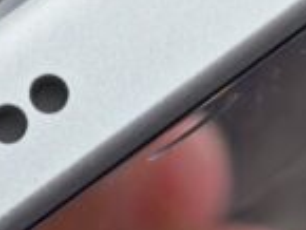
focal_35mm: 324
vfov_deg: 4.6
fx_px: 2866
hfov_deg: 6.1
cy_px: 110
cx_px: 184
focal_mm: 5.4
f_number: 1.6
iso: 50
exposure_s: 1/2100
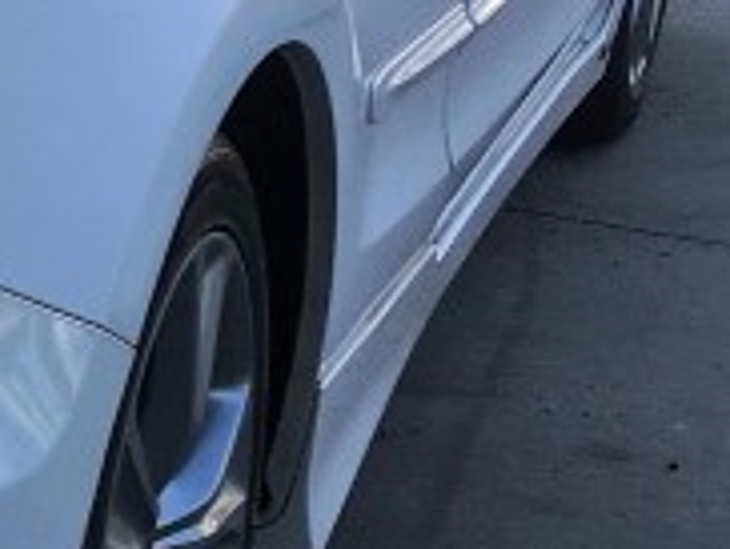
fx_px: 3442
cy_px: 128
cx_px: -818
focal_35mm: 163
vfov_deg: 9.1
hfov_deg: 10.8
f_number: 2.2
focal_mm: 4.15
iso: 25
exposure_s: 1/635
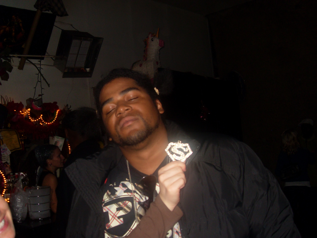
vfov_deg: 38.7
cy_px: 119
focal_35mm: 37
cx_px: 158
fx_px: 339
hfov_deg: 50.1
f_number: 2.8
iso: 100
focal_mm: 6.3
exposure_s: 1/45
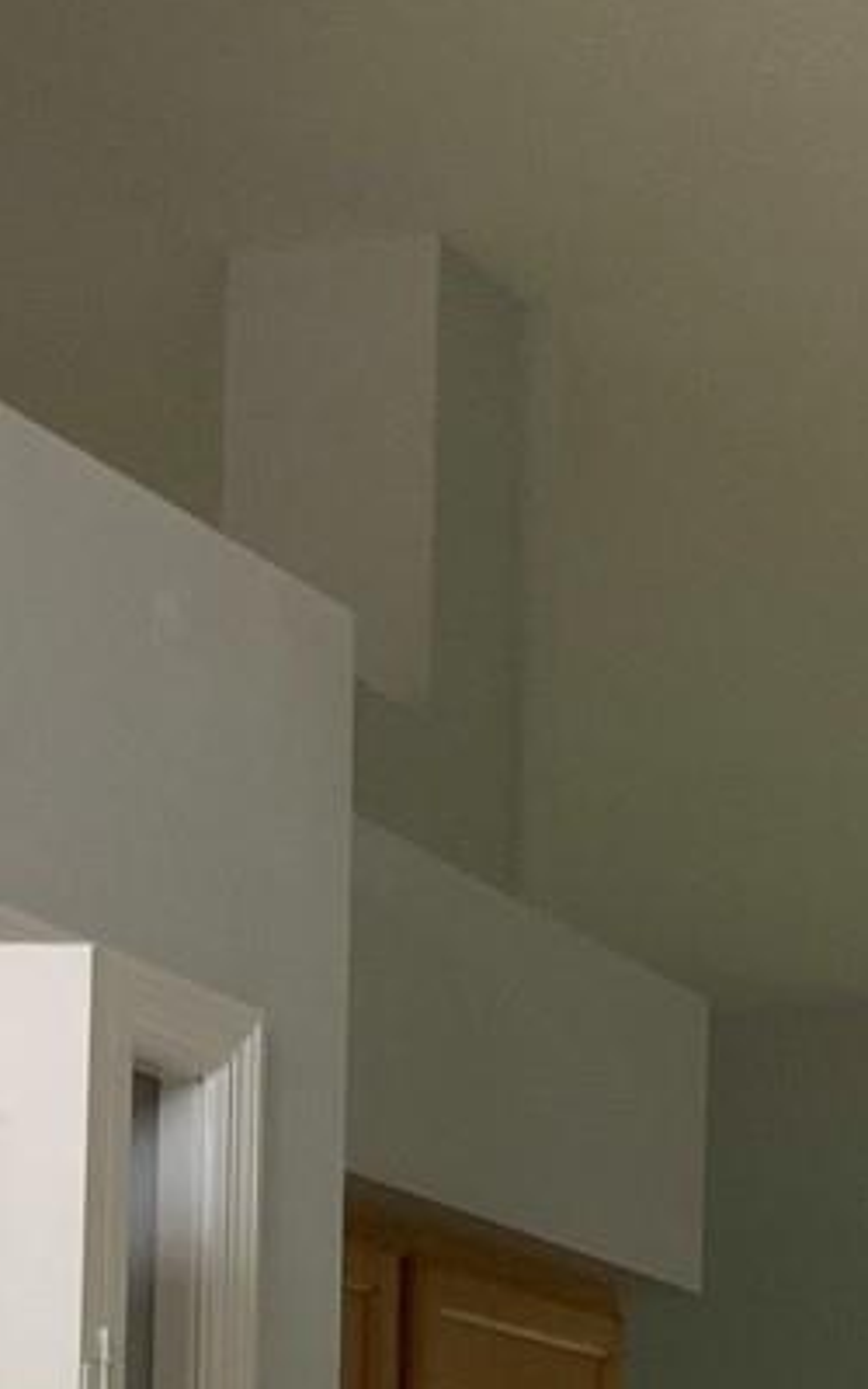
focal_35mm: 123
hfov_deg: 10.2
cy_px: 1729
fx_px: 4655
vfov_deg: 16.2
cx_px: 1385
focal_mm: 3
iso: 40
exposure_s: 1/60
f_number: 1.8
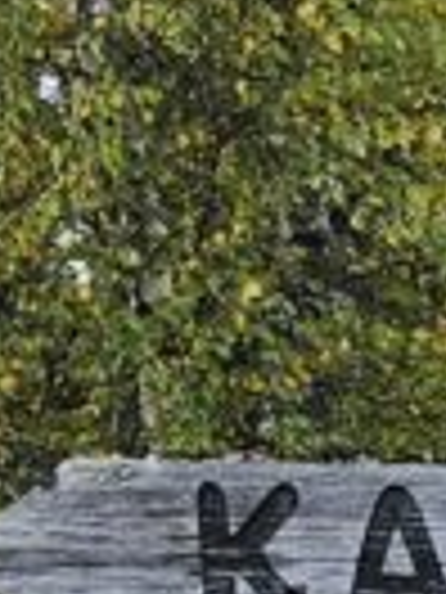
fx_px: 3058
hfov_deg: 7.2
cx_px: 1464
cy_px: 1256
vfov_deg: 10.1
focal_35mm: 178
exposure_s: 1/100
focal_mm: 6.3
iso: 40
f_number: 1.7
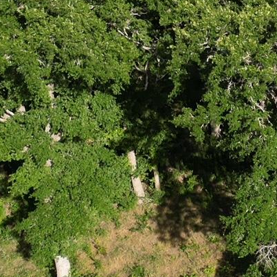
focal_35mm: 106
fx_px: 960
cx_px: 622
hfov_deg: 13.2
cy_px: -54
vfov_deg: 15.8
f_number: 1.7
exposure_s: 1/2000
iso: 120
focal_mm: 6.72
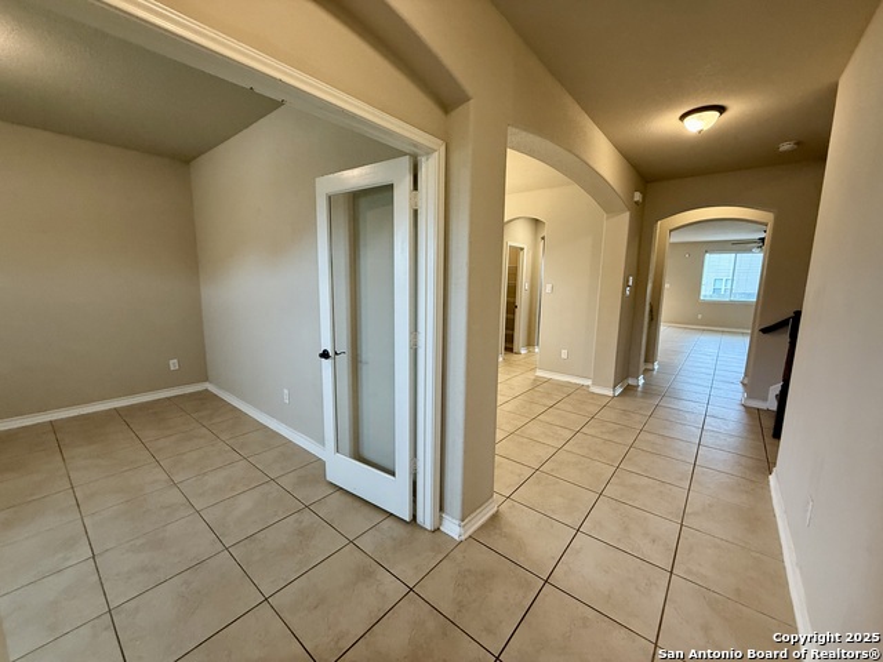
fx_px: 357
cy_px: 331
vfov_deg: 85.7
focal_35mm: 14
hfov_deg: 102.1
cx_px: 442
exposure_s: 1/60
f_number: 2.2
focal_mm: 2.22
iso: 250
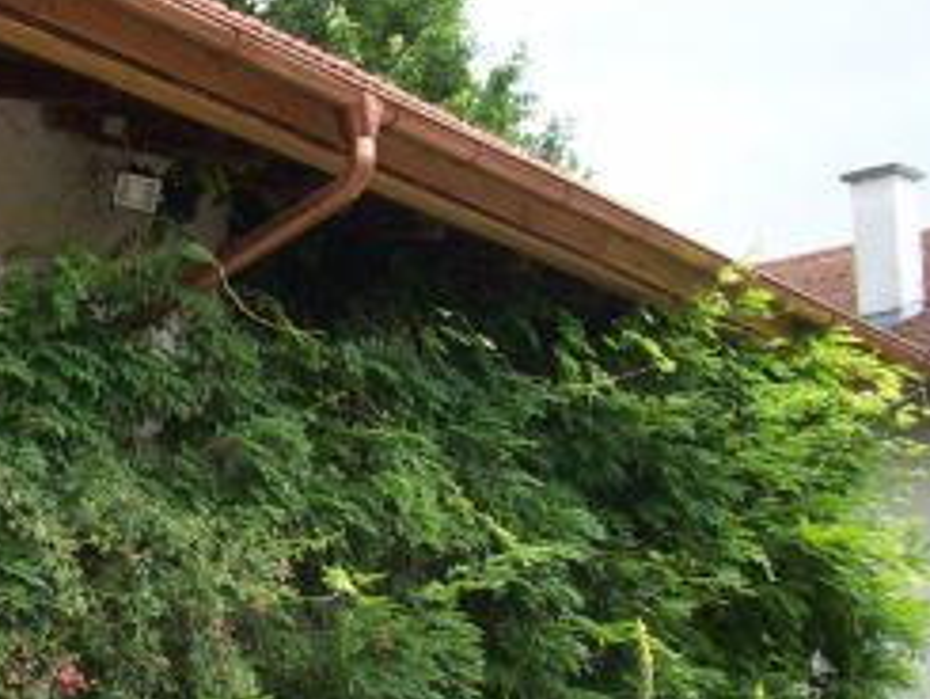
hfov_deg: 19.4
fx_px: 2527
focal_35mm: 94
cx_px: -243
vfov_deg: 15.5
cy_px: 680
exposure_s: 1/464
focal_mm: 6
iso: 80
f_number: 2.7
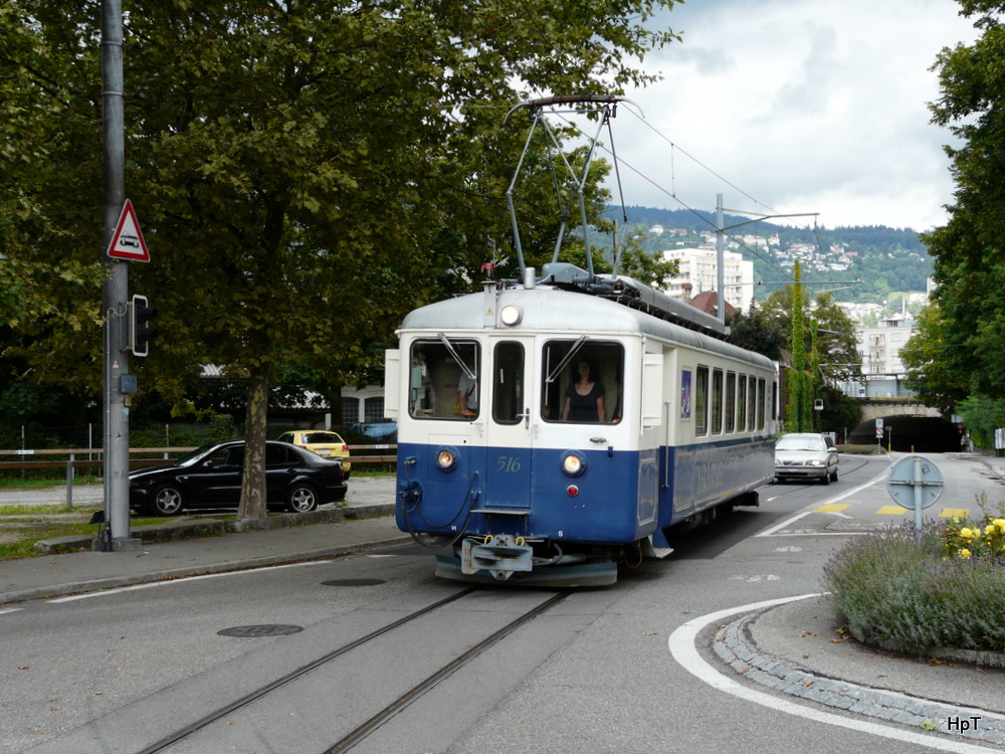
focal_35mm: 51
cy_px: 377
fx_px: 1481
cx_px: 502
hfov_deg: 37.5
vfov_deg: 28.6
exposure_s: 1/250
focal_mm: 8.3
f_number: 4
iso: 100
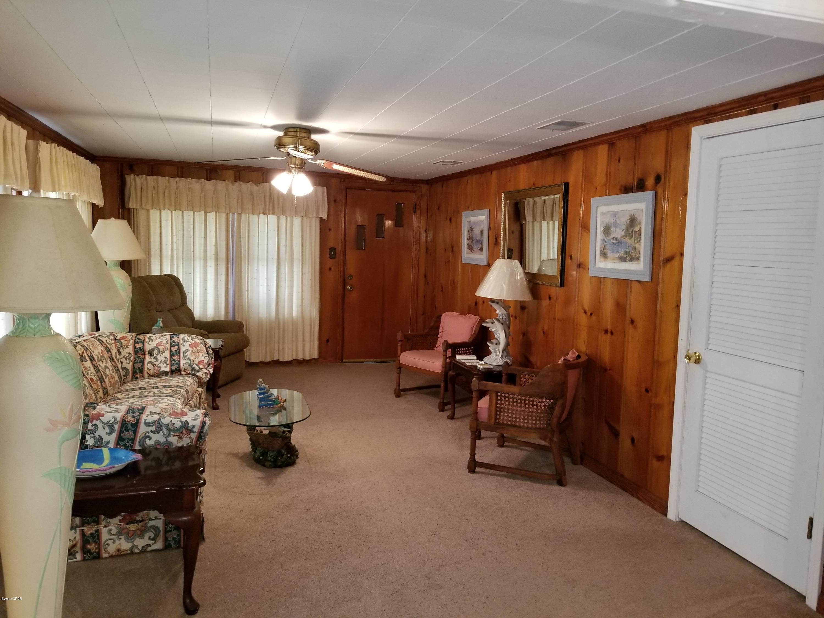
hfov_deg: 67.3
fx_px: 619
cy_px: 309
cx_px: 412
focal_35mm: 26
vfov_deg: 53.1
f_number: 1.7
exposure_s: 1/13
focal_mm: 4.3
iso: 125
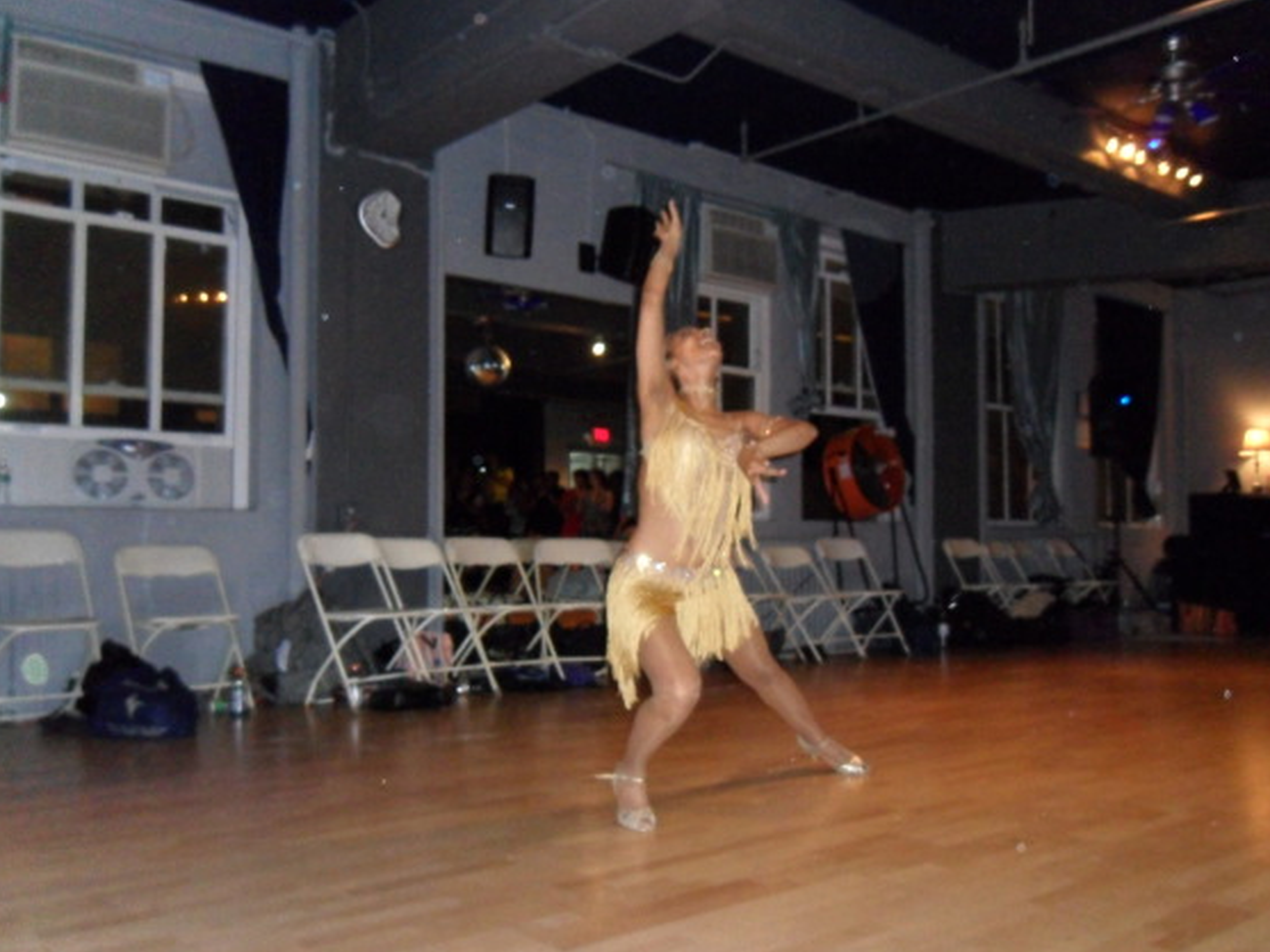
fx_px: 1138
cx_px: 723
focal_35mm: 31
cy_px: 503
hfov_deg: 58.1
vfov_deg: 45.4
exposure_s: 1/45
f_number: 3.5
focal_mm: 4.9
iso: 640
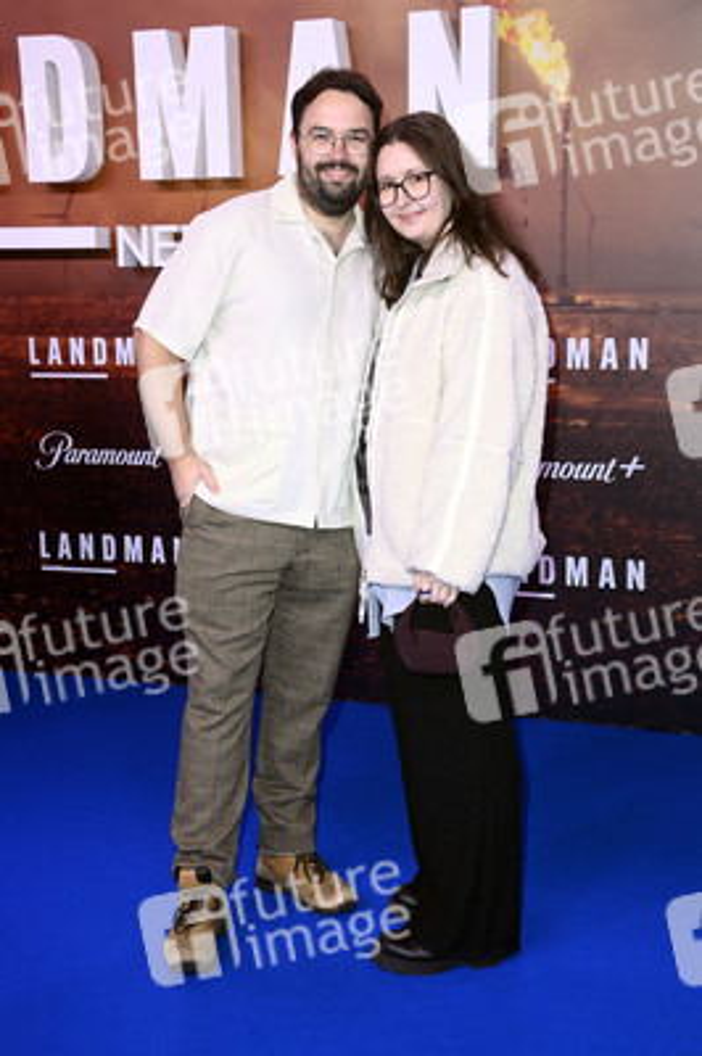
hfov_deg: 26.9
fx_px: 1465
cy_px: 528
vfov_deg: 39.6
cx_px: 351
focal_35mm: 50
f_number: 5.6
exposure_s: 1/250
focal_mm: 50
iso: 640
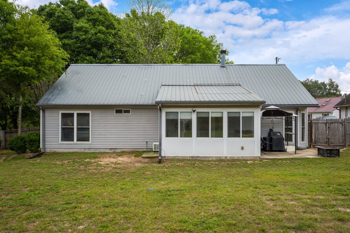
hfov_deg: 62.0
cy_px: 116
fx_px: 291
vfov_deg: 43.5
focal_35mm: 30
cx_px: 175
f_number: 9
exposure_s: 1/60
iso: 100
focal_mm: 30
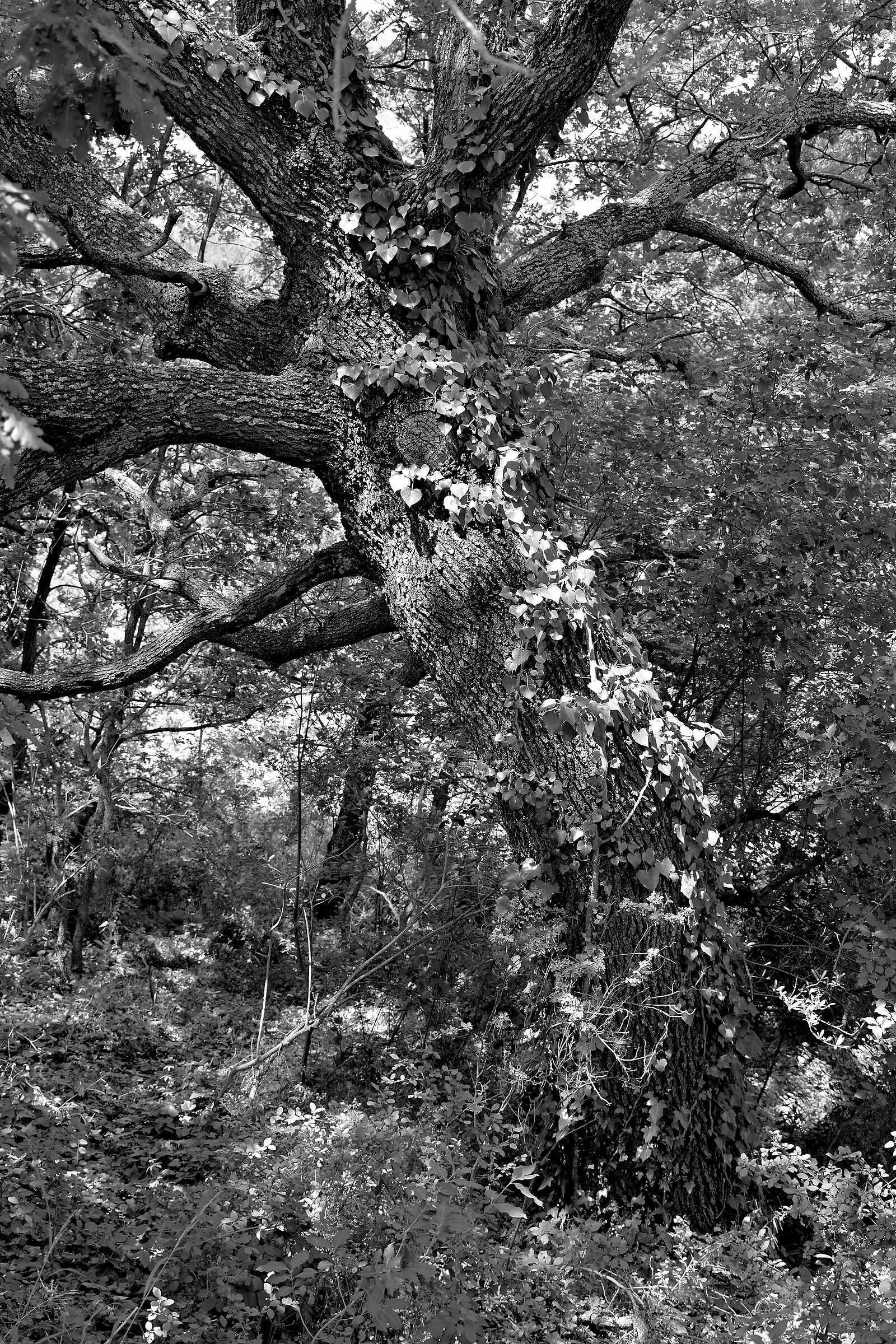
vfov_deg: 35.1
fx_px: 2128
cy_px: 672
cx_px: 448
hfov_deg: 23.8
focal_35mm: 57
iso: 200
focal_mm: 38
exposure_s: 1/160
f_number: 6.3
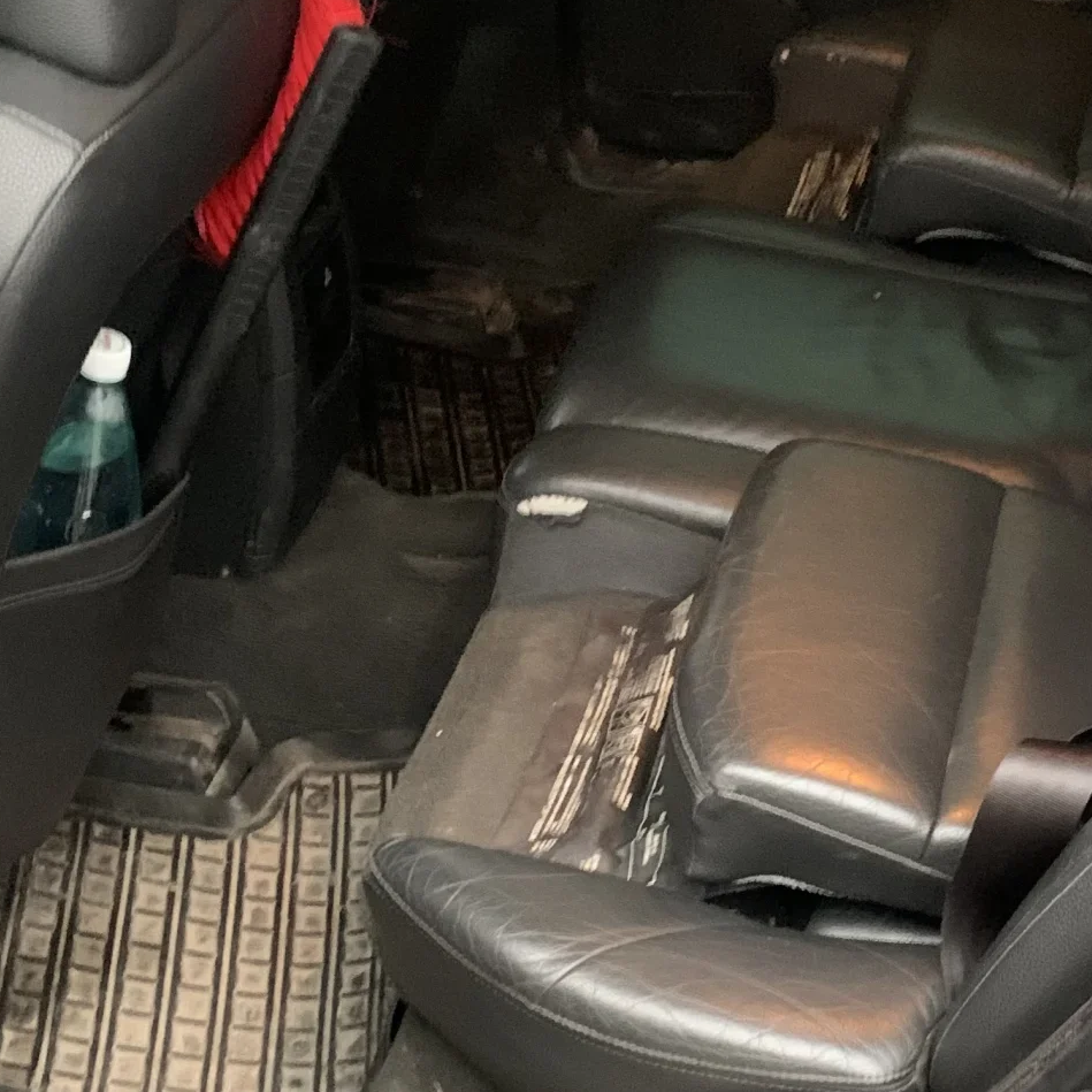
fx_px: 2213
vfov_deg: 27.6
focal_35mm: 62
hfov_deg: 27.4
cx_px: 784
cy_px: 665
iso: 640
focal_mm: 4.25
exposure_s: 1/24
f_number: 1.8
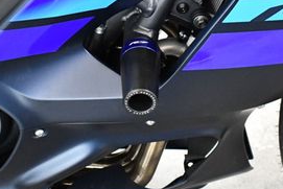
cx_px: 159
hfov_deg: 23.9
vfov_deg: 16.0
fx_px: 669
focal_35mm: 85
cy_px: 52
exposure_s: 1/125
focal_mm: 18
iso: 3200
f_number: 3.5
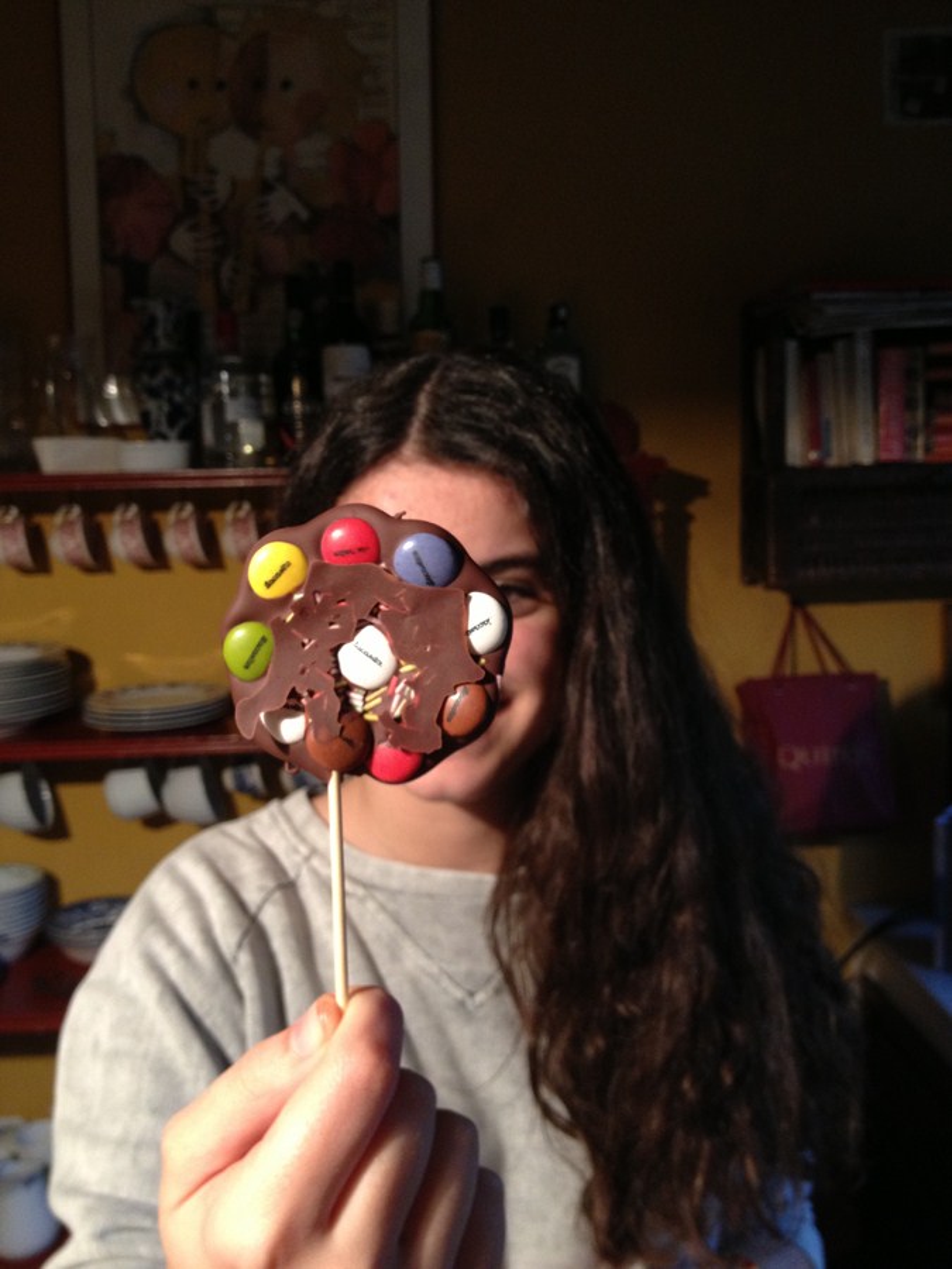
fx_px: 1283
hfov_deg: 40.7
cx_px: 476
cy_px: 634
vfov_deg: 52.6
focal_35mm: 35
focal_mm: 4.28
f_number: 2.4
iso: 160
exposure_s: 1/20
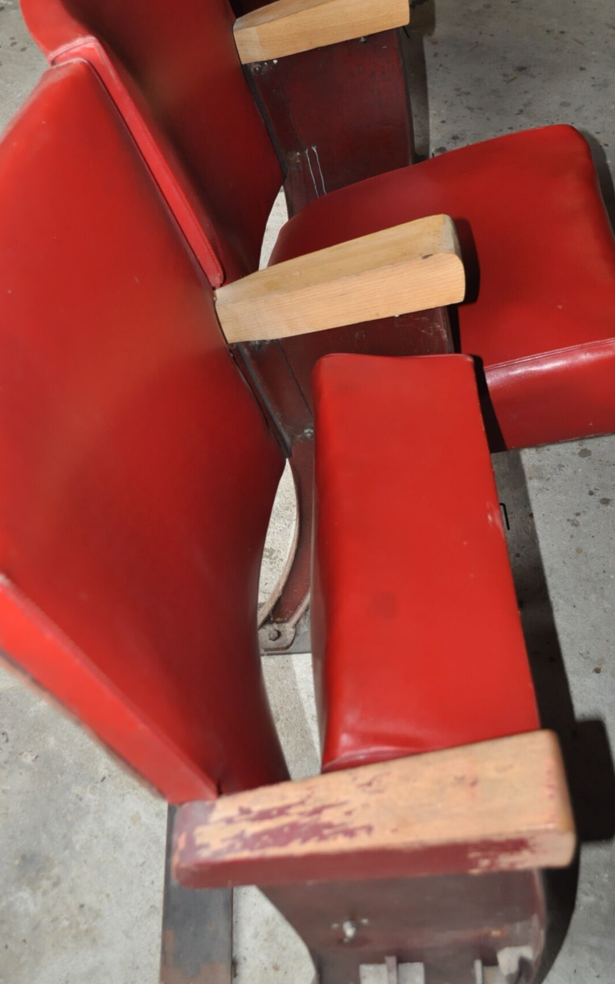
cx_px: 282
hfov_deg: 30.5
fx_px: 1126
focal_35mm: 42
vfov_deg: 47.0
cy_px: 418
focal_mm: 22
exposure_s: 1/60
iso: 800
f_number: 3.8
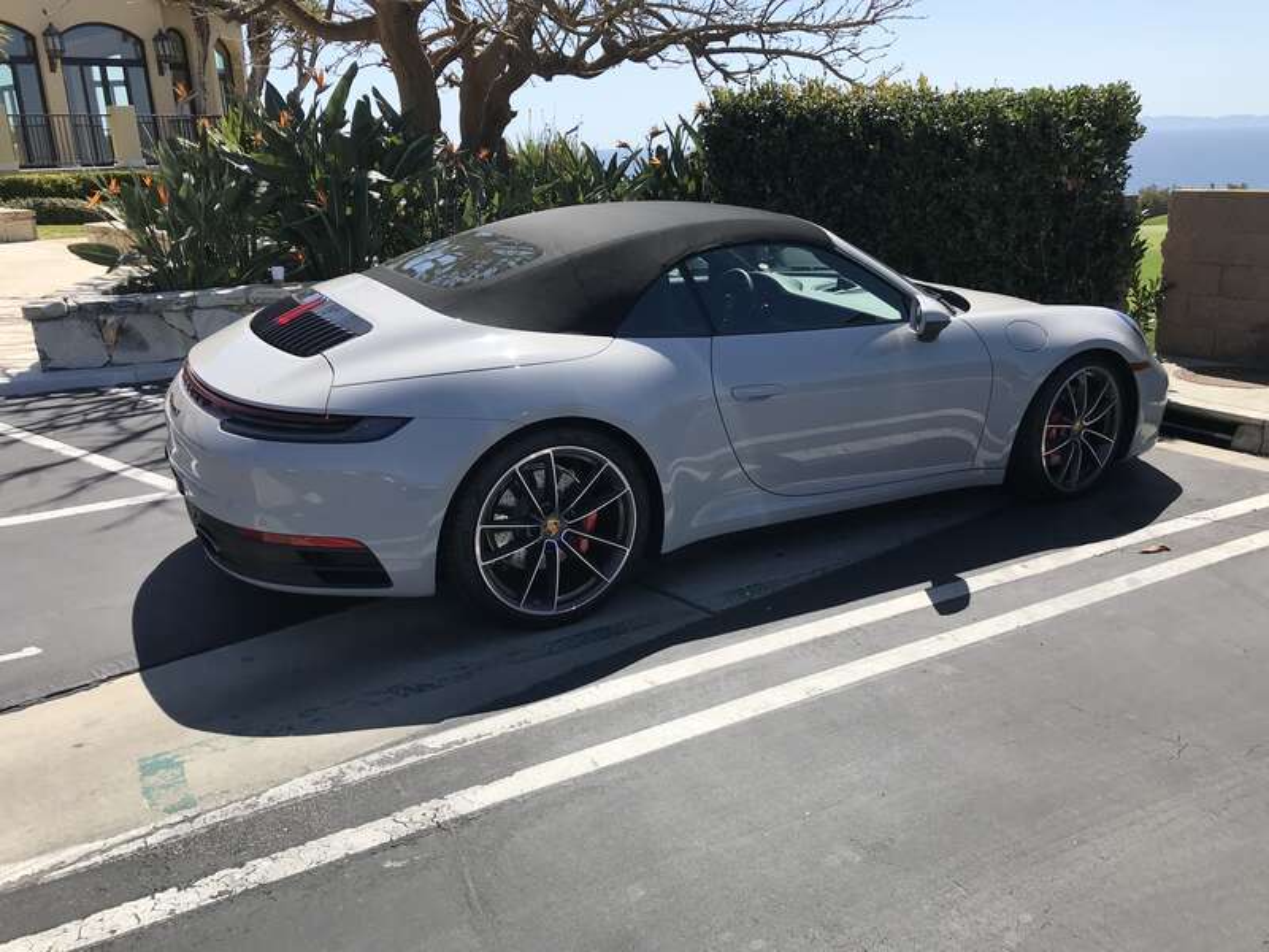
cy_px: 476
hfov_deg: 63.4
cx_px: 634
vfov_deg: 49.7
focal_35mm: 28
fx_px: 1026
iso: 20
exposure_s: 1/2037
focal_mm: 3.99
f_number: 1.8
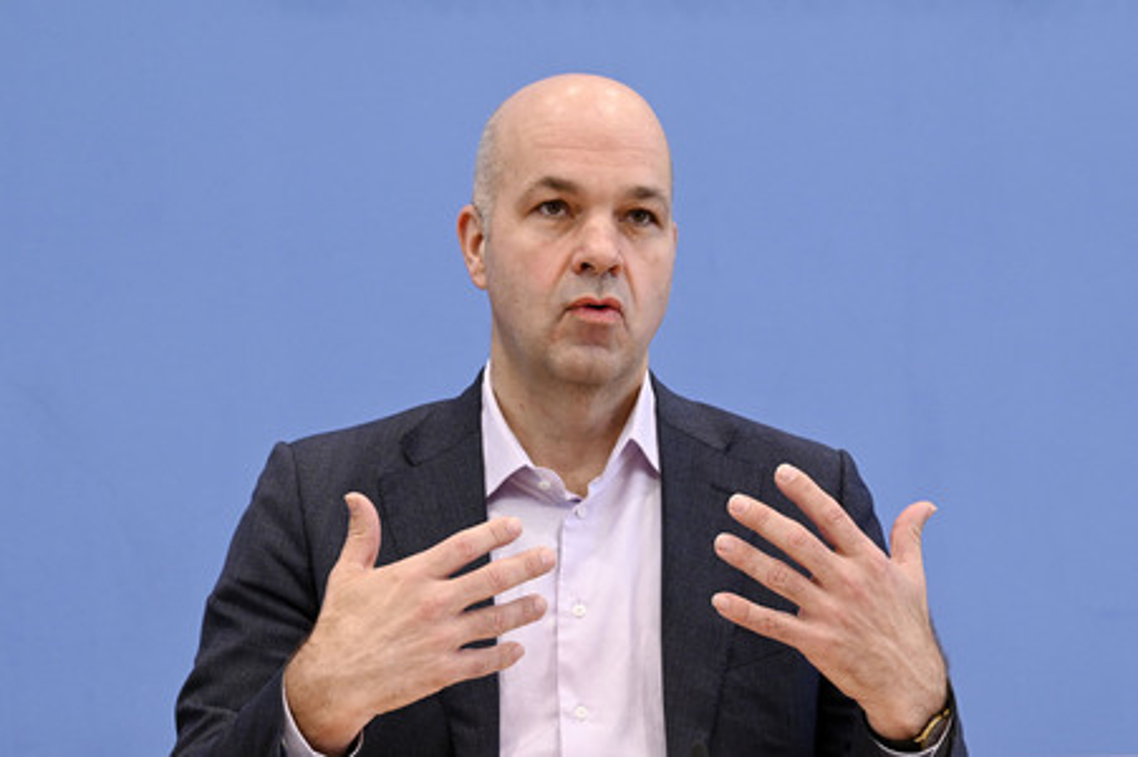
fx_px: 3001
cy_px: 378
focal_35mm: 95
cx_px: 569
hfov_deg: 21.5
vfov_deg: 14.4
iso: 4000
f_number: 6.3
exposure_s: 1/640
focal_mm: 95
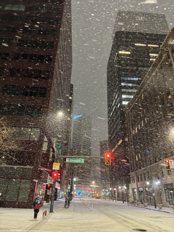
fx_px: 161
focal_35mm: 24
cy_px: 116
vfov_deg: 71.6
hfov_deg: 56.8
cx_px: 87
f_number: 1.78
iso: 800
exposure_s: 1/40
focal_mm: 6.86
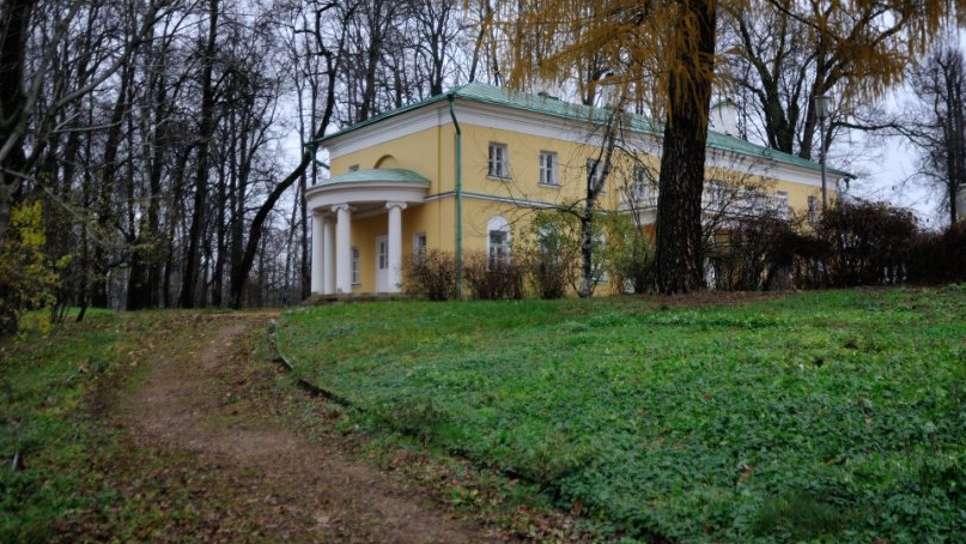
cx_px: 528
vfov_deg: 28.3
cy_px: 265
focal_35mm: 42
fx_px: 1076
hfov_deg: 48.3
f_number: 3.5
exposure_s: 1/125
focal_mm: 24
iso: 640
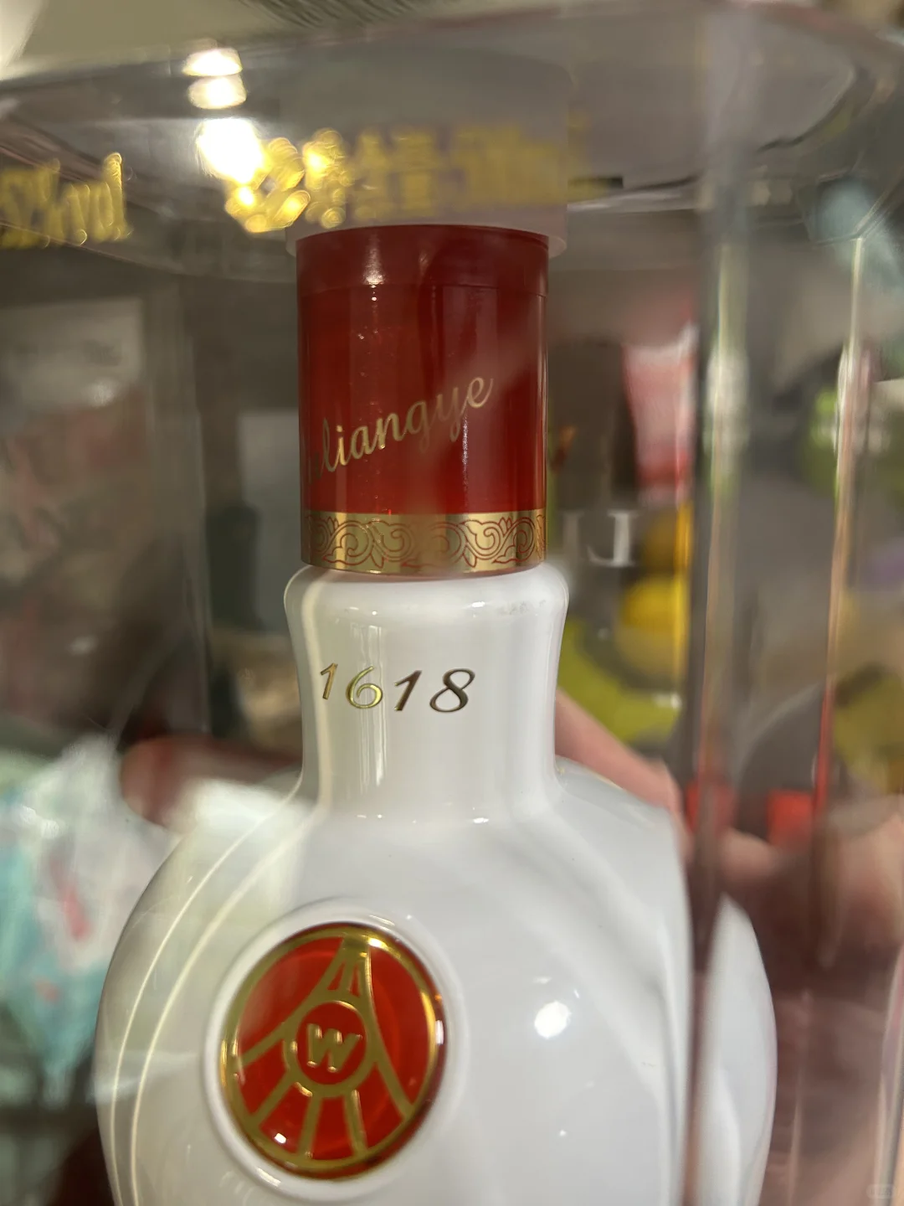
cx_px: 452
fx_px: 905
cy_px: 603
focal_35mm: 26
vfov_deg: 67.3
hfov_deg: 53.1
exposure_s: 1/50
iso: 100
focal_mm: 5.7
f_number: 1.5
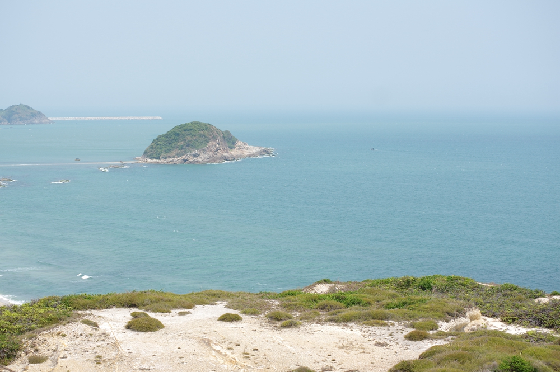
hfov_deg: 27.0
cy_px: 186
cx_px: 280
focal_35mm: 75
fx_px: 1166
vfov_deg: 18.2
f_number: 4
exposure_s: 1/800
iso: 100
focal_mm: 50
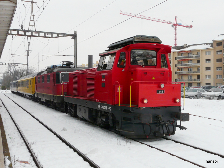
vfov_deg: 32.9
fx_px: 285
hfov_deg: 42.9
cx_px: 112
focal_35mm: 44
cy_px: 84
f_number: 5.6
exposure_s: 1/250
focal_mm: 7.2
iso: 100
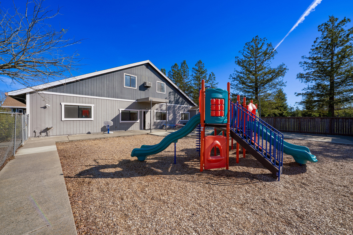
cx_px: 176
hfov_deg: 104.2
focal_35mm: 14
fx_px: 137
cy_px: 118
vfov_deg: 81.2
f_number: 9
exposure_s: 1/250
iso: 100
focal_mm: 14
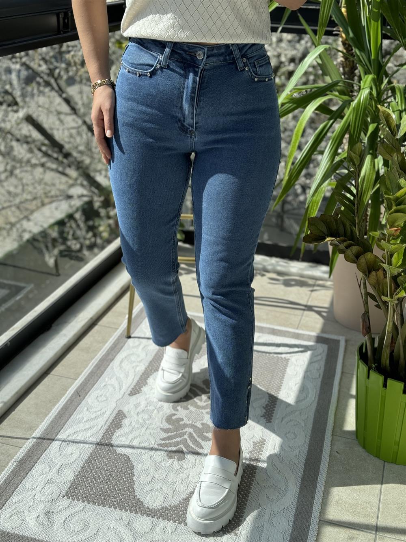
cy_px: 271
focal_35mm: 48
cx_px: 203
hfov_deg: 30.3
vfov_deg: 39.7
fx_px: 751
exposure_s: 1/1395
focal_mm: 6.86
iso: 64
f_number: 1.78
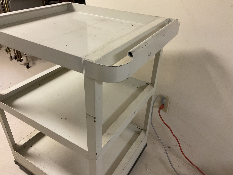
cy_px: 88
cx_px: 116
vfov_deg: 48.2
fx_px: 195
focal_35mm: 29
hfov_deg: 61.7
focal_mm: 3
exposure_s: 1/60
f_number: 1.8
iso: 125
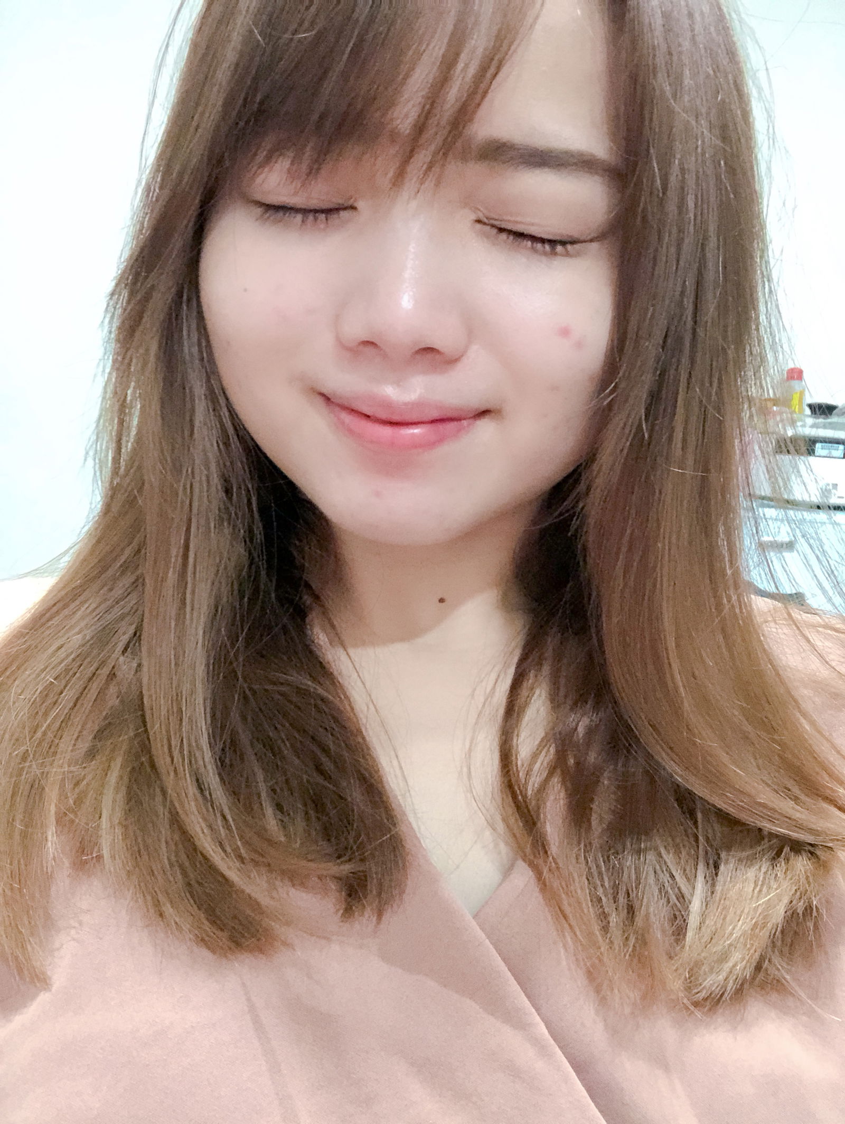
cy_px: 562
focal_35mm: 32
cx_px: 422
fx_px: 1040
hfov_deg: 44.2
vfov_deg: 56.8
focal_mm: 2.87
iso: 320
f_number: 2.2
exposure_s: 1/17
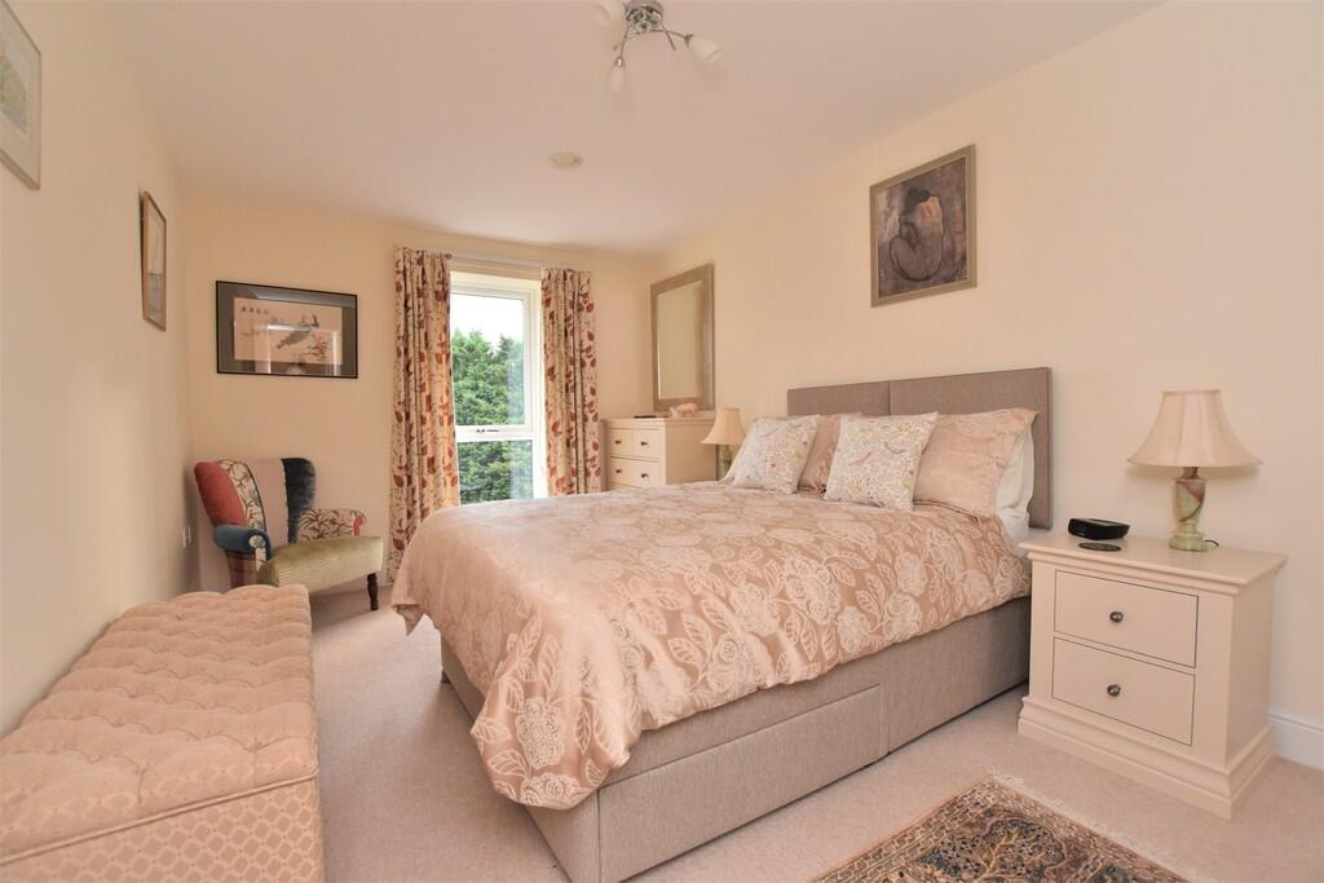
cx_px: 662
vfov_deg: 77.3
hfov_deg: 100.4
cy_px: 442
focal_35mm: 15
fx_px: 552
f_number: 5
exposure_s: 1/100
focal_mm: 10
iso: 800
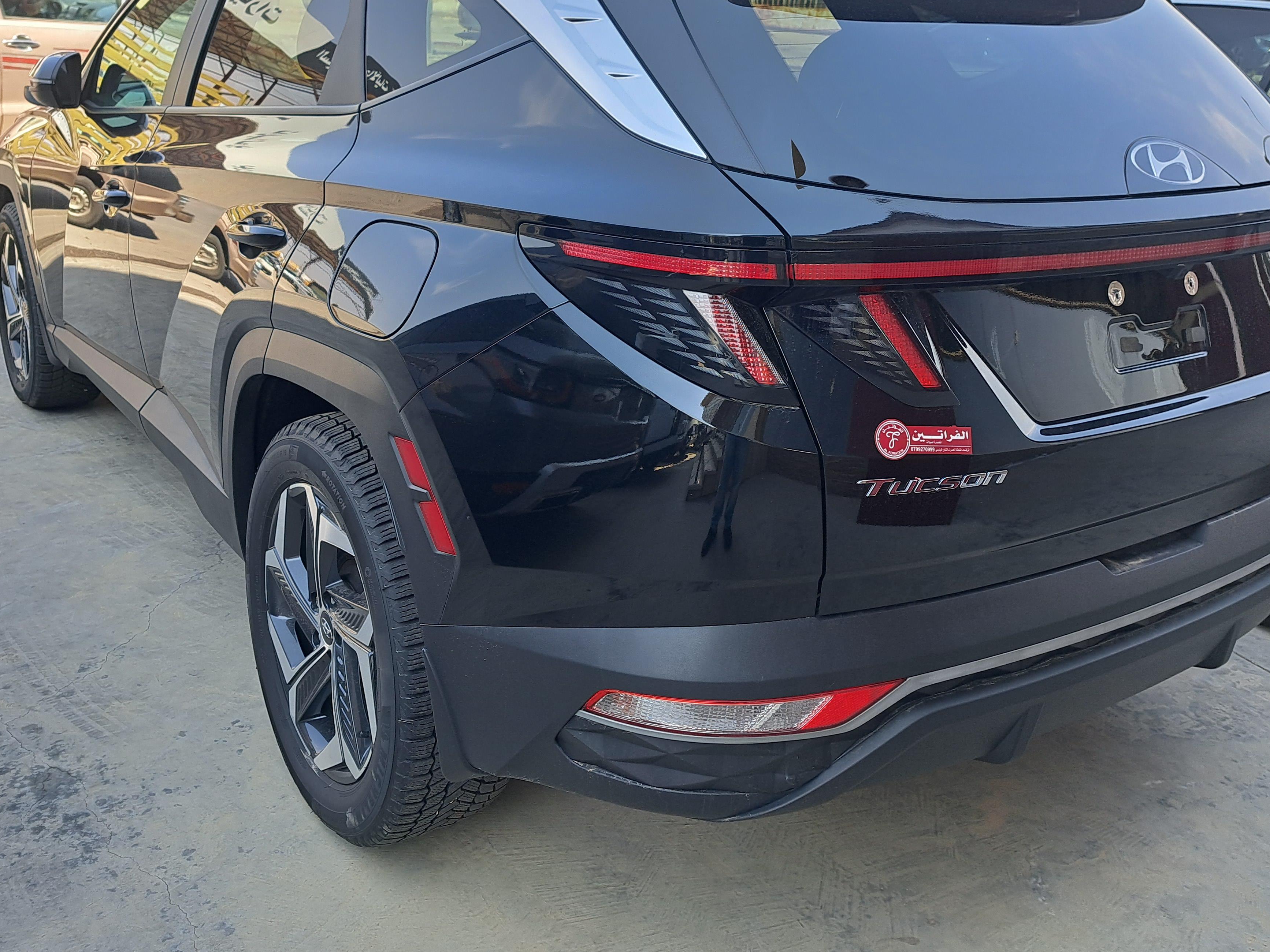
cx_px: 539
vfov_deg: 43.8
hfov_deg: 56.6
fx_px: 1174
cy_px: 360
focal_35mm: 32
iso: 50
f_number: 1.8
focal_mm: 5.23
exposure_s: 1/348
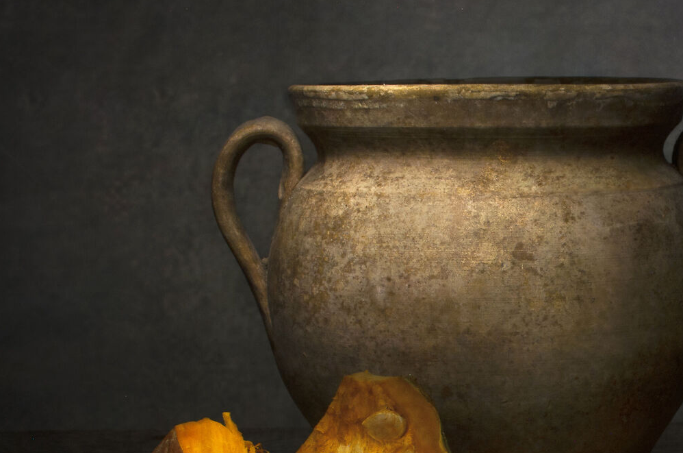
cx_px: 654
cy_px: 393
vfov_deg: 13.4
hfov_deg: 19.7
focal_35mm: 101
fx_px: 1912
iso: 100
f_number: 14
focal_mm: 28
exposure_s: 255
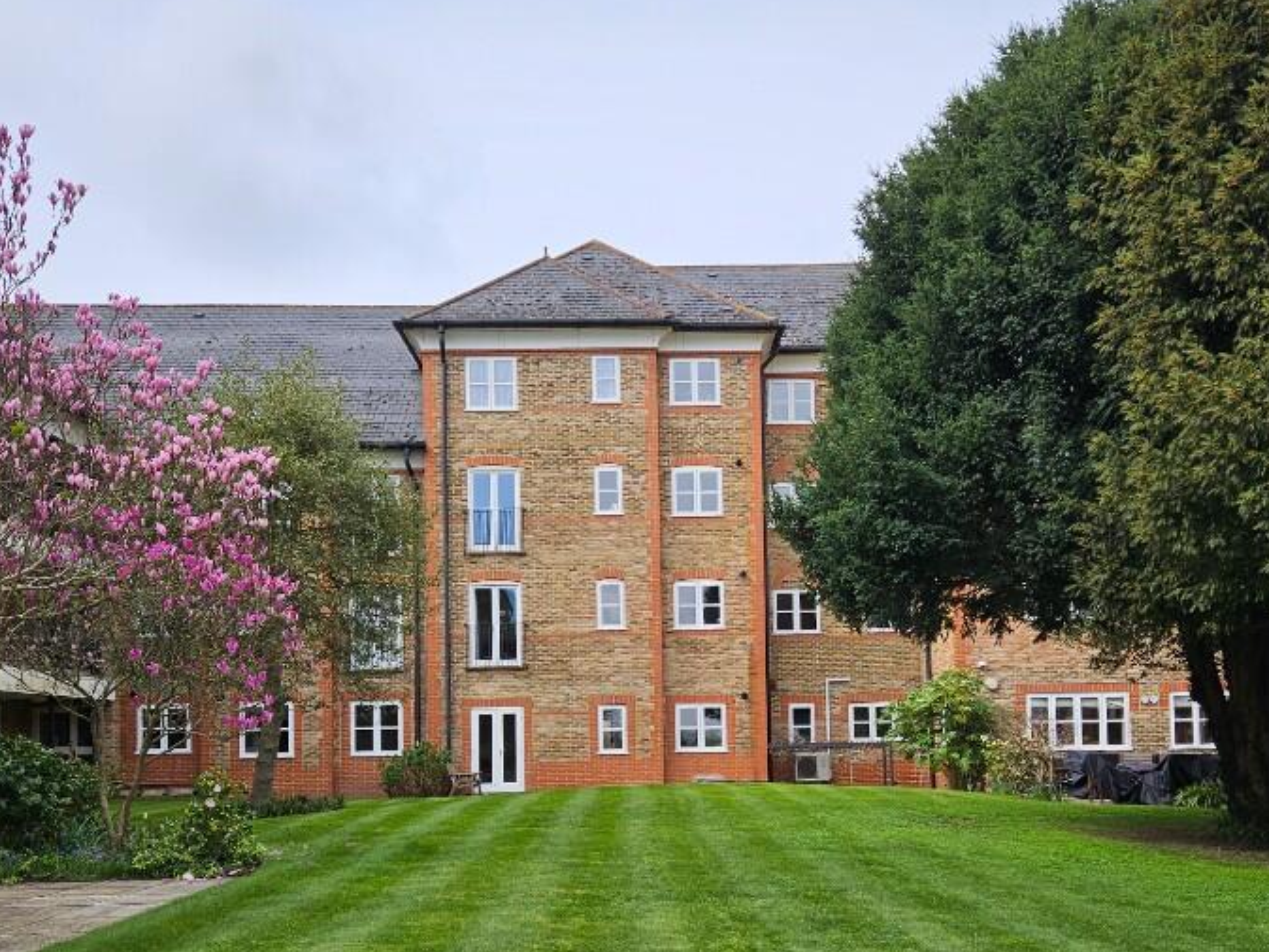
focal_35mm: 35
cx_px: 675
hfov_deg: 52.6
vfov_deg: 39.9
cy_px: 681
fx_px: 1283
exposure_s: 1/1307
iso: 25
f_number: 1.8
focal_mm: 5.4
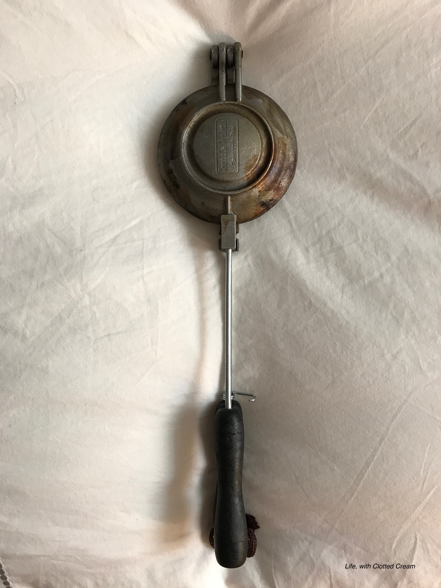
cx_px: 220
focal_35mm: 28
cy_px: 294
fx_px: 476
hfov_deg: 49.7
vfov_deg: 63.4
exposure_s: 1/20
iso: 40
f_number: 1.8
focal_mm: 3.99
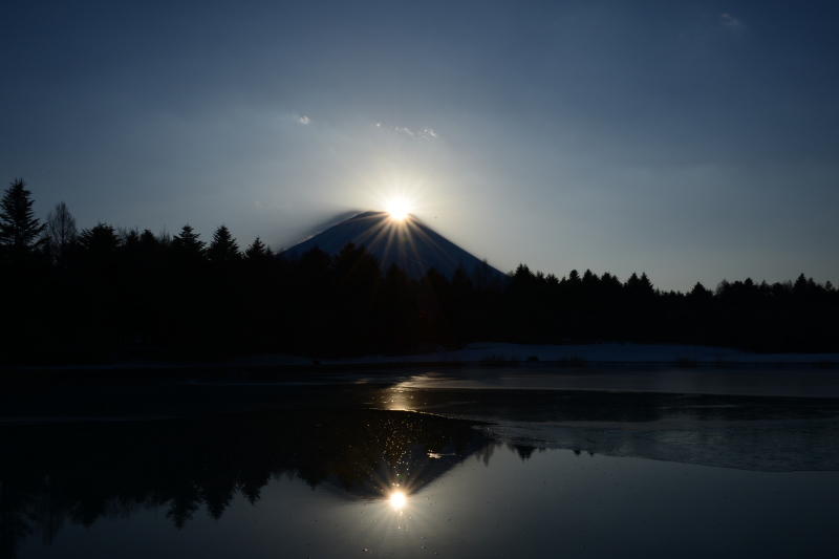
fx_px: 746
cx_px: 420
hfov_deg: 58.7
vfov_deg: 41.1
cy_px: 280
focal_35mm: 32
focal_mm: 32
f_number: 25
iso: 100
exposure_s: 1/160
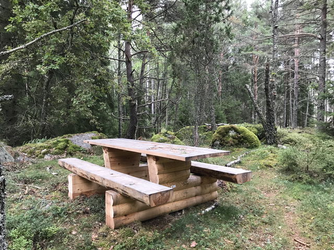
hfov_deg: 63.4
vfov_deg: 49.7
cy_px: 125
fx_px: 270
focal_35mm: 28
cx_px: 167
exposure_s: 1/33
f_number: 1.8
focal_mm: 3.99
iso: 25
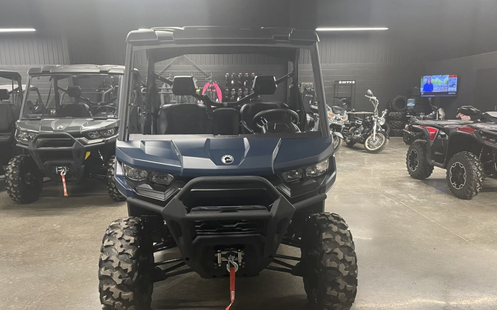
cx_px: 247
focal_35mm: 28
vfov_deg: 44.4
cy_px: 177
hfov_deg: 66.5
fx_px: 379
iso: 400
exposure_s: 1/60
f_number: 1.6
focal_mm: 4.2
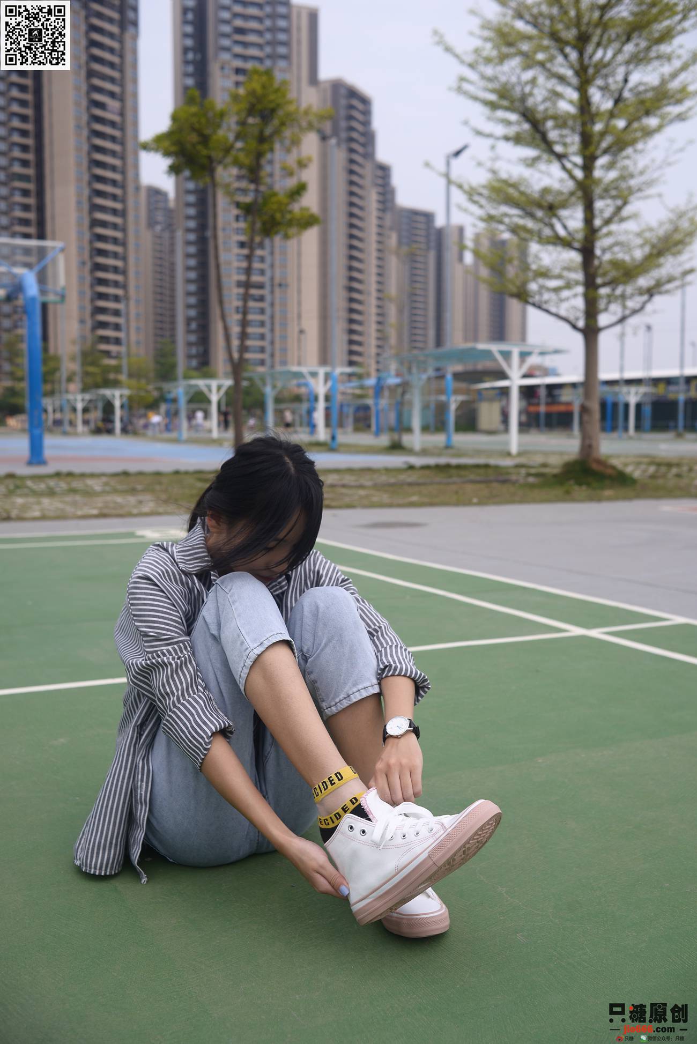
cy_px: 522
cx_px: 348
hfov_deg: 37.9
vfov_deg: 54.4
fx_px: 1015
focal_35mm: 35
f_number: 5.6
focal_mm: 35
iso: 100
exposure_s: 1/800
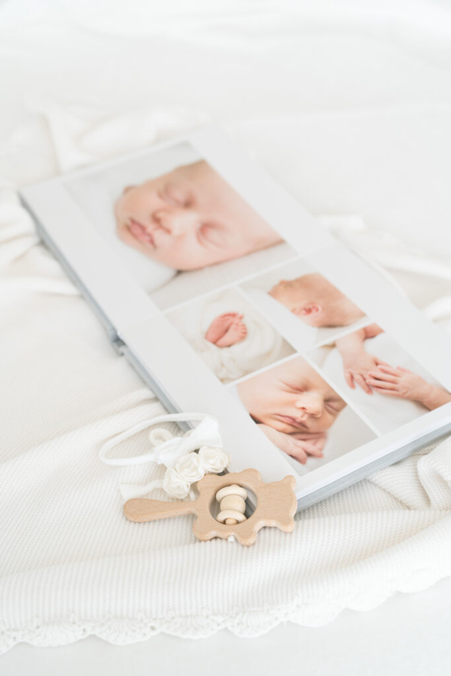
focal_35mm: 50
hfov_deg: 27.0
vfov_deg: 39.6
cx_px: 226
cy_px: 338
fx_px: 939
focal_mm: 50
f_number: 2.8
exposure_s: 1/320
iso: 1000
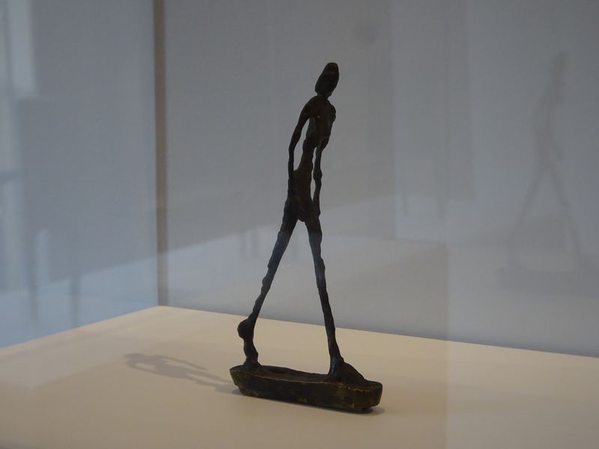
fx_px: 1263
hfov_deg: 26.7
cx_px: 300
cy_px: 224
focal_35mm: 73
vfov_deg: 20.2
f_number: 5
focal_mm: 12.42
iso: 250
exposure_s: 1/80
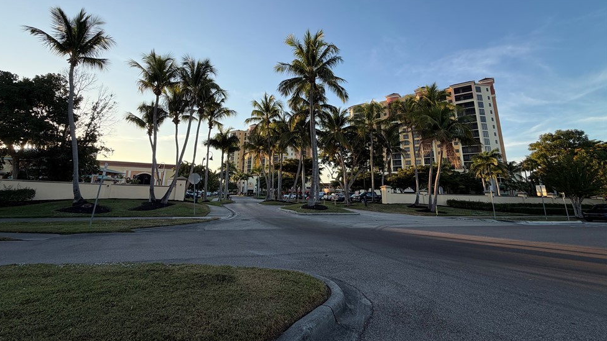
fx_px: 258
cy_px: 131
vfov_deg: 66.2
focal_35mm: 16
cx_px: 290
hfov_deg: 99.3
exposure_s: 1/554
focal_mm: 2.22
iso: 40
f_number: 2.2
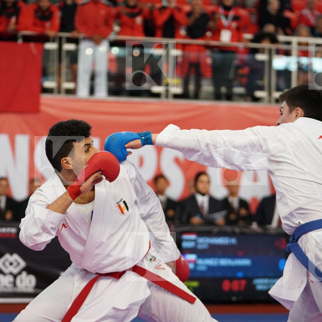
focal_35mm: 119
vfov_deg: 14.7
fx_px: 1252
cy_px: 161
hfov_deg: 14.7
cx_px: 151
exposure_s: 1/1000
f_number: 2.8
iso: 2500
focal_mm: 93
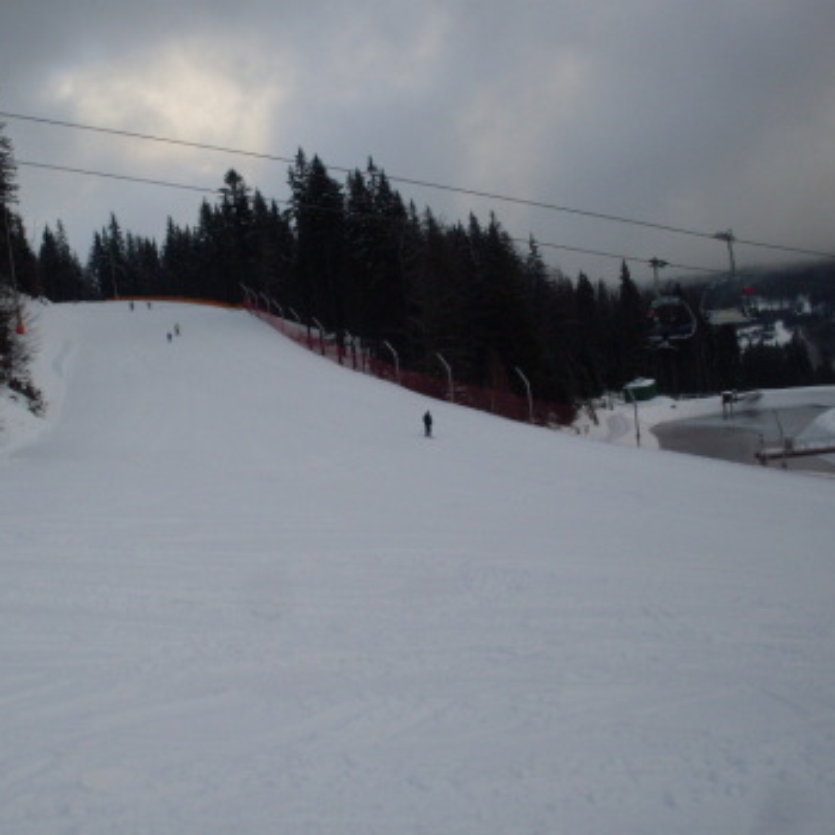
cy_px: 425
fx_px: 1255
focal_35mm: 46
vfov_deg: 36.8
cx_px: 279
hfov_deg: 36.4
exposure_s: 1/90
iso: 80
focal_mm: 6.3
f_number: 8.4
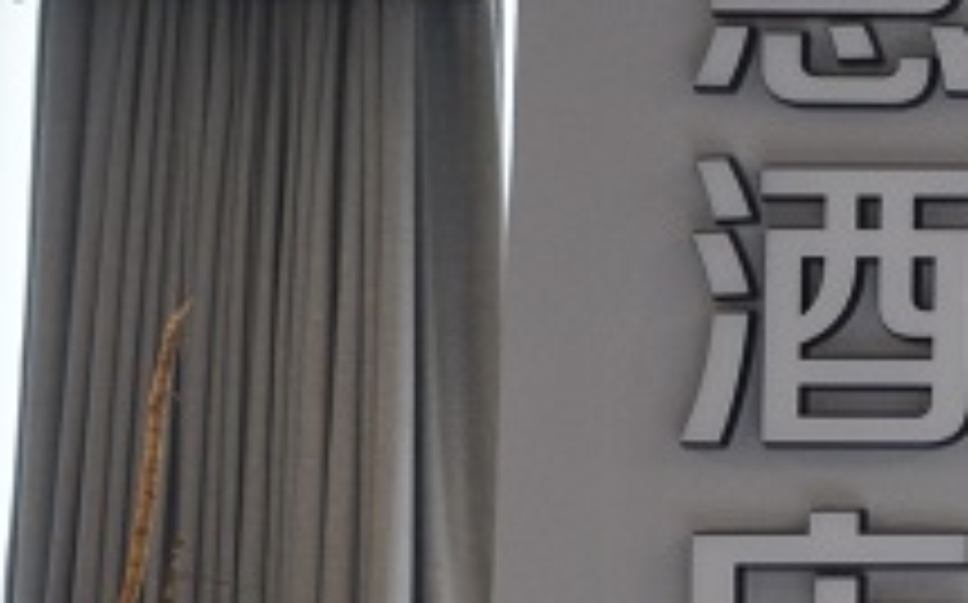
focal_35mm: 213
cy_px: 441
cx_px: 2049
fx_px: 5615
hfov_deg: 9.2
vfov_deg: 6.1
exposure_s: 1/60
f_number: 4.2
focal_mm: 30
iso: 400
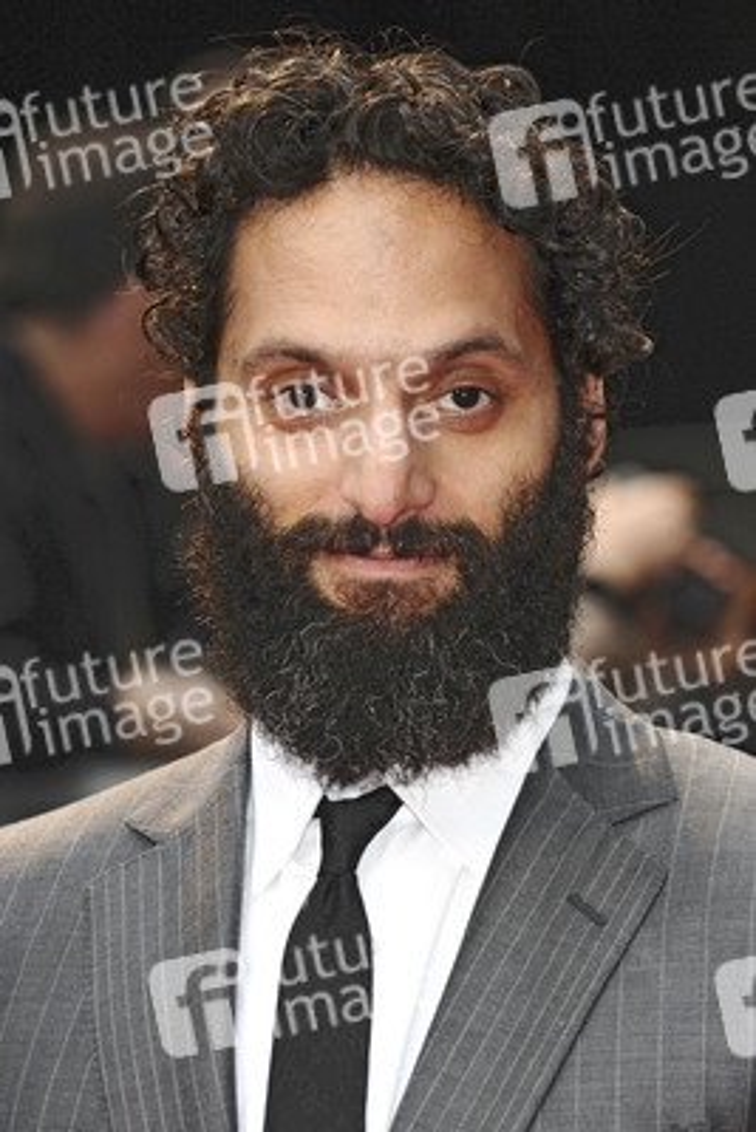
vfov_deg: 8.3
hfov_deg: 5.6
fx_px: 7789
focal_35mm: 248
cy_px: 566
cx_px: 378
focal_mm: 165
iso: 640
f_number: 5.6
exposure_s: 1/200
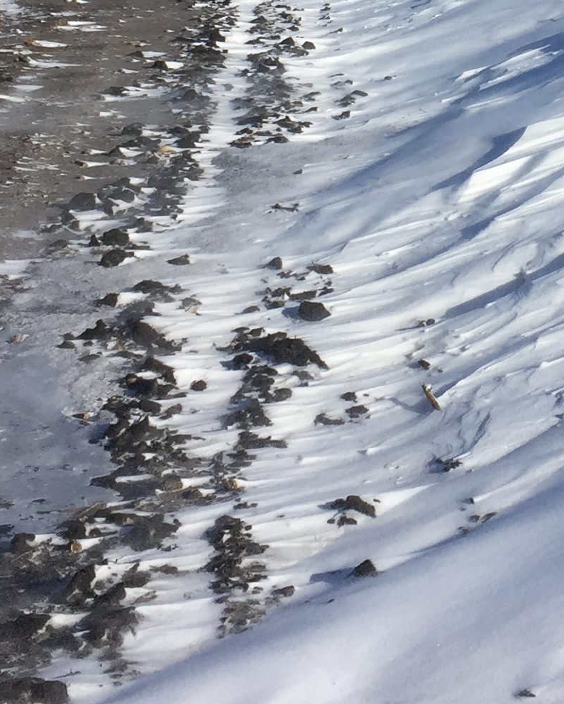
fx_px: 1940
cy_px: -45
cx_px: 588
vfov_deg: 19.8
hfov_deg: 16.2
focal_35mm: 93
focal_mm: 4.15
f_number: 2.2
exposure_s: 1/5650
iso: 32
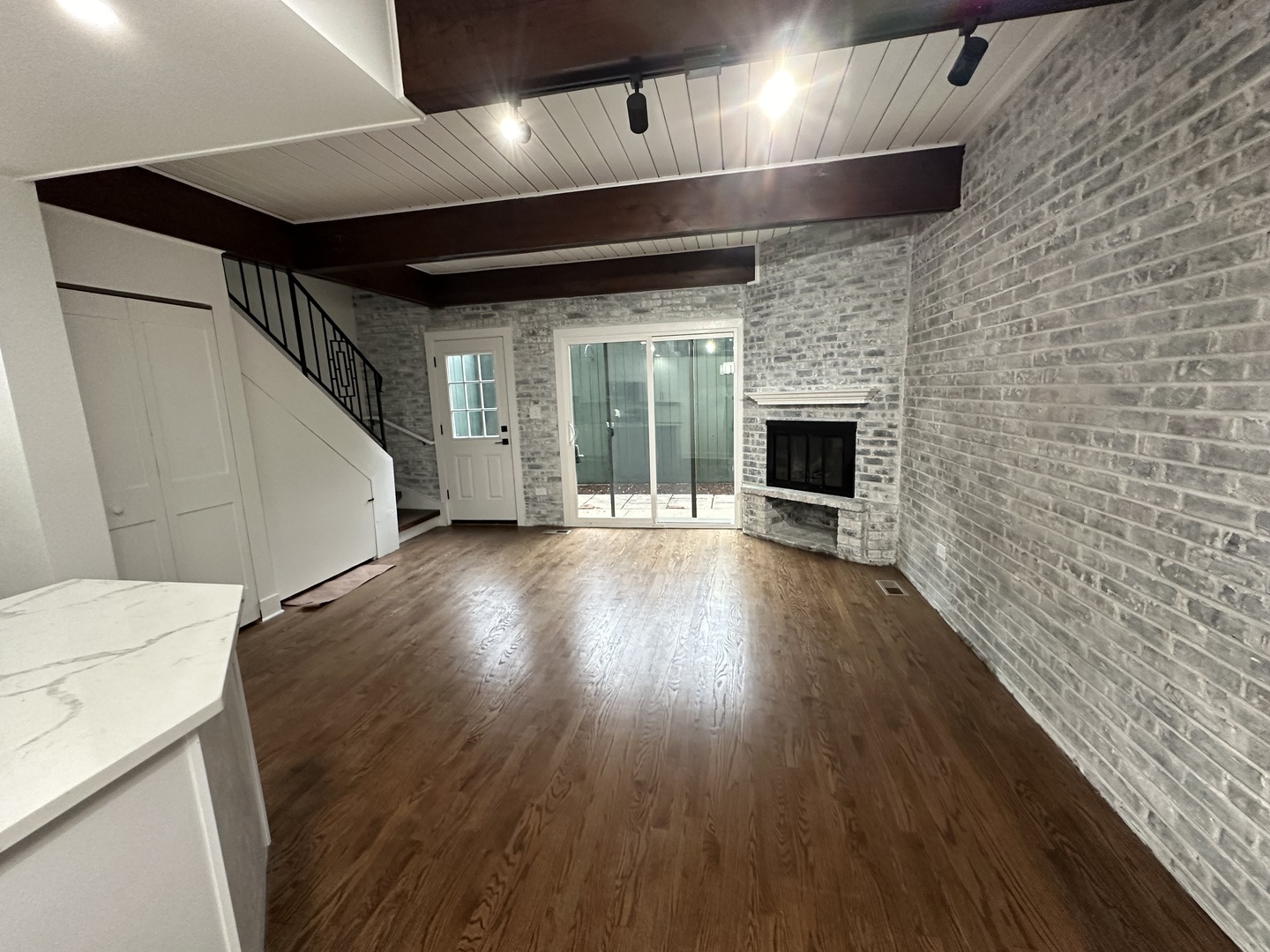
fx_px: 514
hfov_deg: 102.1
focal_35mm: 14
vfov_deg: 85.7
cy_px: 476
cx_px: 635
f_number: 2.2
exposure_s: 1/120
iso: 320
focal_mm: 2.22
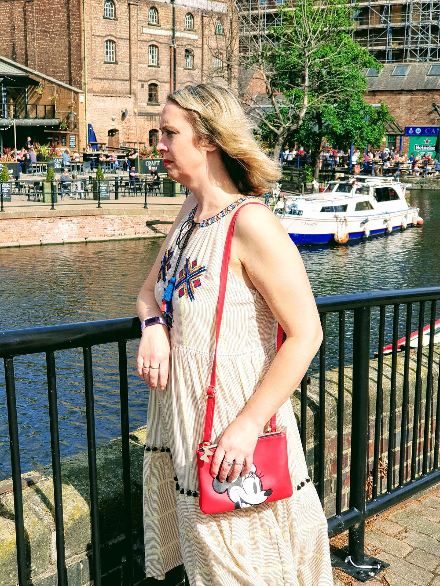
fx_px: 881
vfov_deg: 36.8
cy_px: 293
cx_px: 220
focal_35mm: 52
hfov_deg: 28.0
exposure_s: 1/801
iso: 25
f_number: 2.4
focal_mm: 6
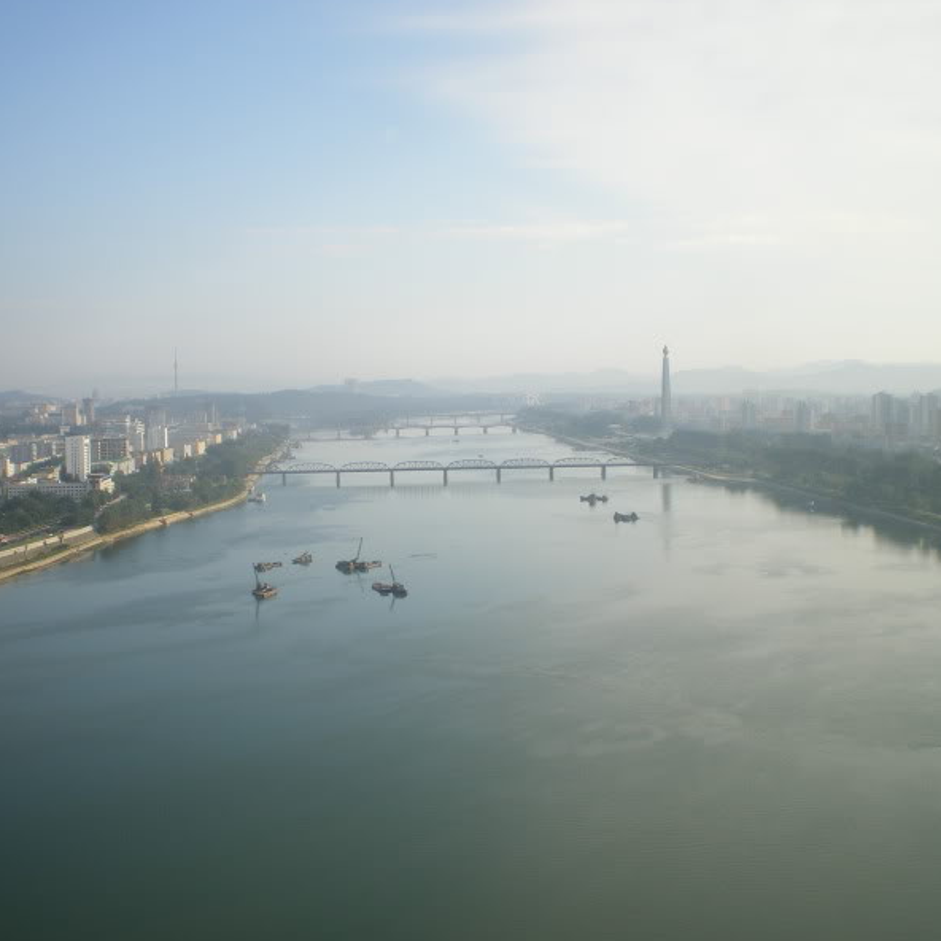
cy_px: 467
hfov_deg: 39.2
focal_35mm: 43
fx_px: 1322
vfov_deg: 39.2
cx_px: 450
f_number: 4.6
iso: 50
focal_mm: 6.3
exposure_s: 1/250
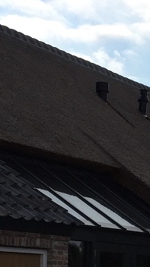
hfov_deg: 10.0
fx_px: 813
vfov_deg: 18.1
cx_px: 263
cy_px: 270
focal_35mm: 115
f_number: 2.2
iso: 32
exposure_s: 1/4950
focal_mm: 4.15
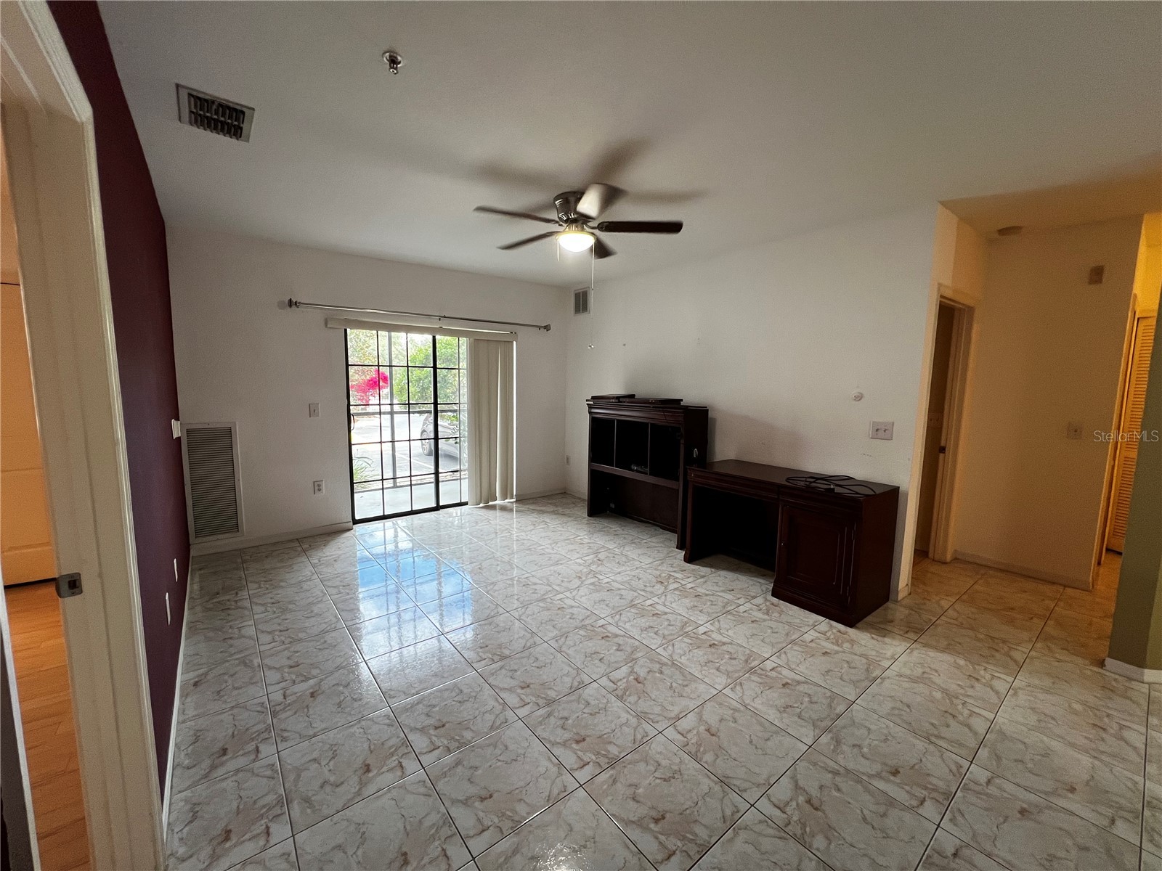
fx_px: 436
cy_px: 436
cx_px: 581
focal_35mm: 13
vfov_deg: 89.9
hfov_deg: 106.2
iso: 160
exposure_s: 1/120
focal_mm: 1.57
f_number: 1.8
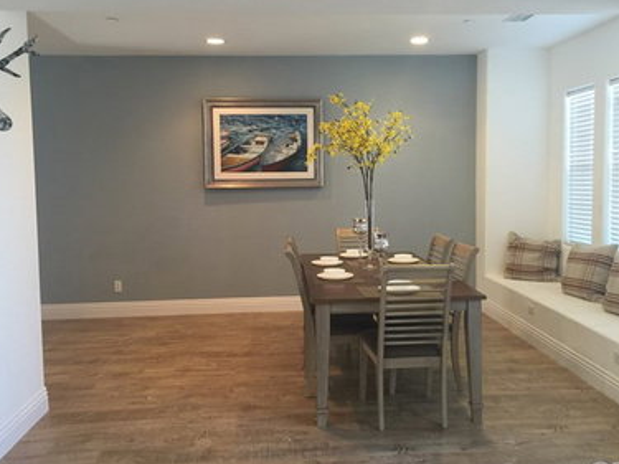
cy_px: 218
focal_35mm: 33
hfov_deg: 55.3
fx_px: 590
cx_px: 326
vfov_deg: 42.9
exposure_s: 1/15
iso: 50
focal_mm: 4.15
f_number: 2.2
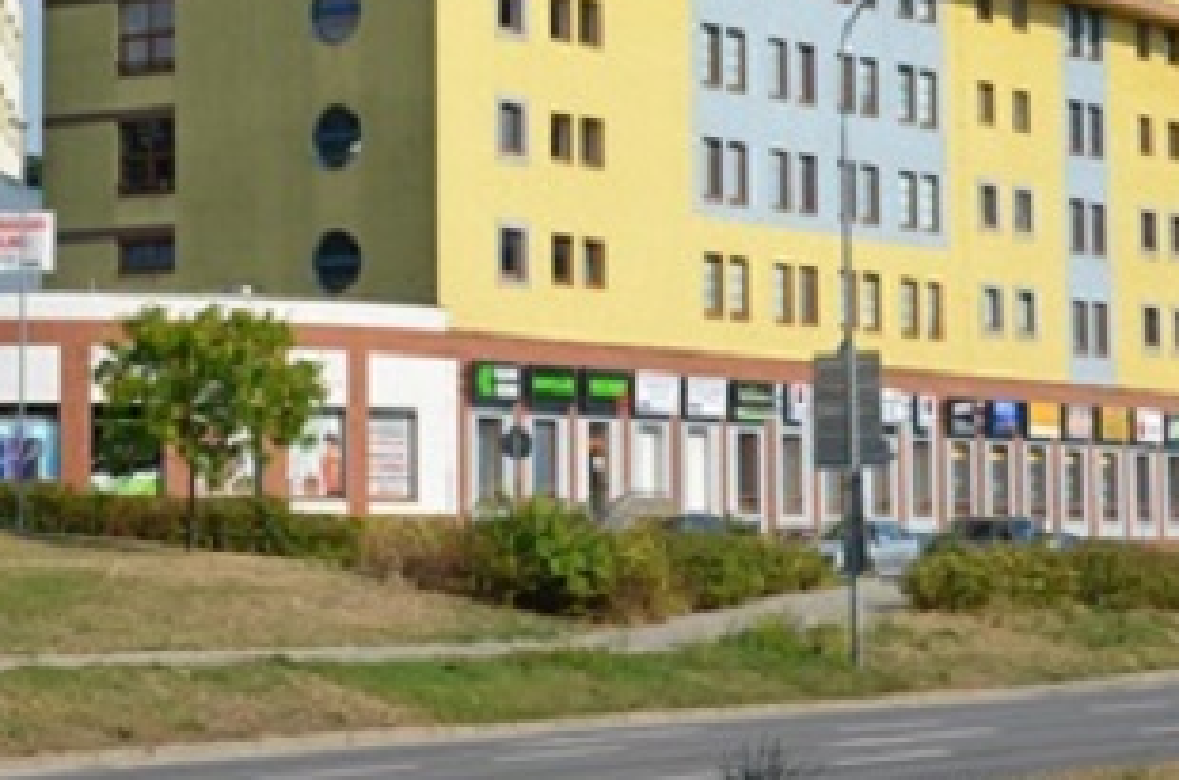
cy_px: 99
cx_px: 251
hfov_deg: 16.4
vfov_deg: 10.9
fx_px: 4051
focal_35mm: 124
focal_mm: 32
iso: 100
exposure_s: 1/320
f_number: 9
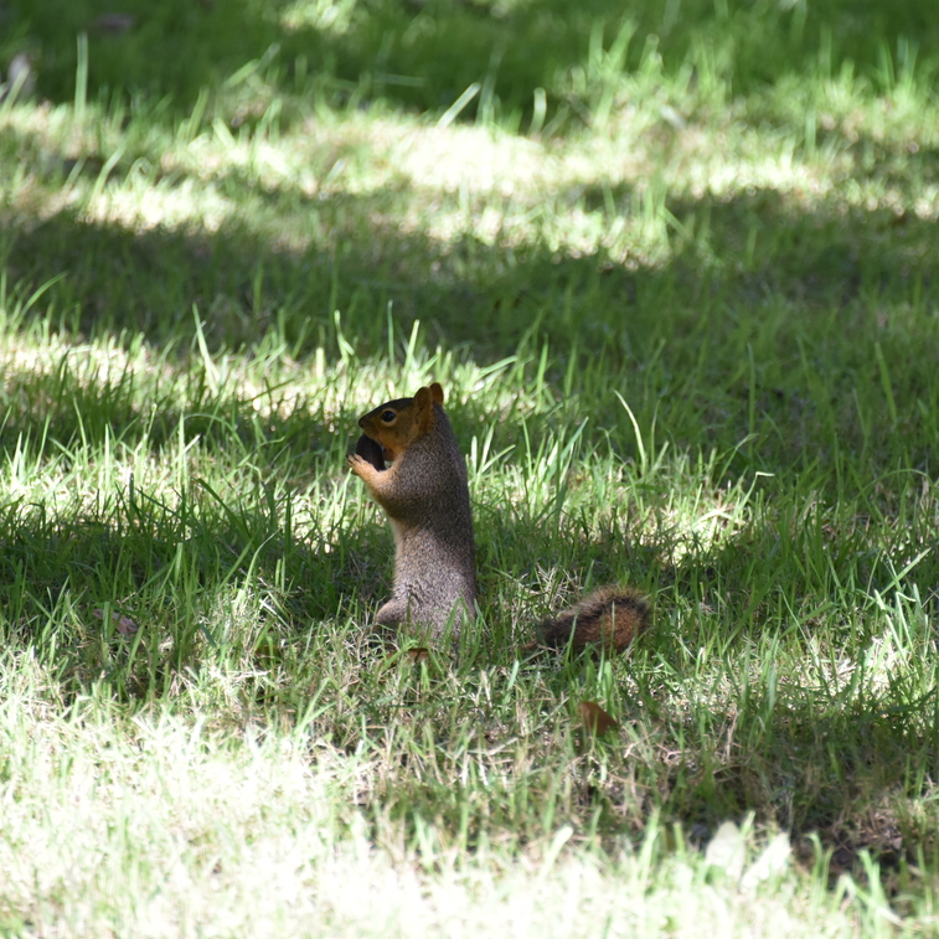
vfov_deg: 4.1
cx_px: 512
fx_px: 13227
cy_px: 489
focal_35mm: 431
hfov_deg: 4.1
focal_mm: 300
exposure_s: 1/640
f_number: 5.6
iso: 1250
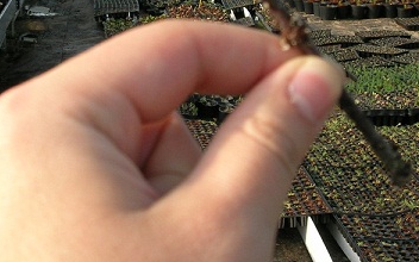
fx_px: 879
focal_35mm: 77
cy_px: -36
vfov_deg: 16.4
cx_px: 151
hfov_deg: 26.7
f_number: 4.8
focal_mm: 7.8
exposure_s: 1/263
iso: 64
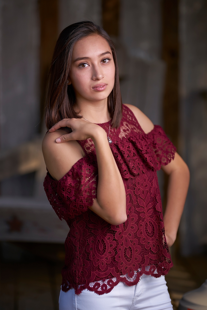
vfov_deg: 15.2
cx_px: 104
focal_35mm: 135
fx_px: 1164
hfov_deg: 10.2
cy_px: 155
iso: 100
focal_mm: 135
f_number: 1.8
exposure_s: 1/2000
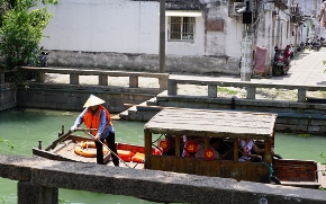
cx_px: 180
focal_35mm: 59
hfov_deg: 34.5
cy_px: 102
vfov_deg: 22.0
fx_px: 524
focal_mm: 28
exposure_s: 1/125
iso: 100
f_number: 8
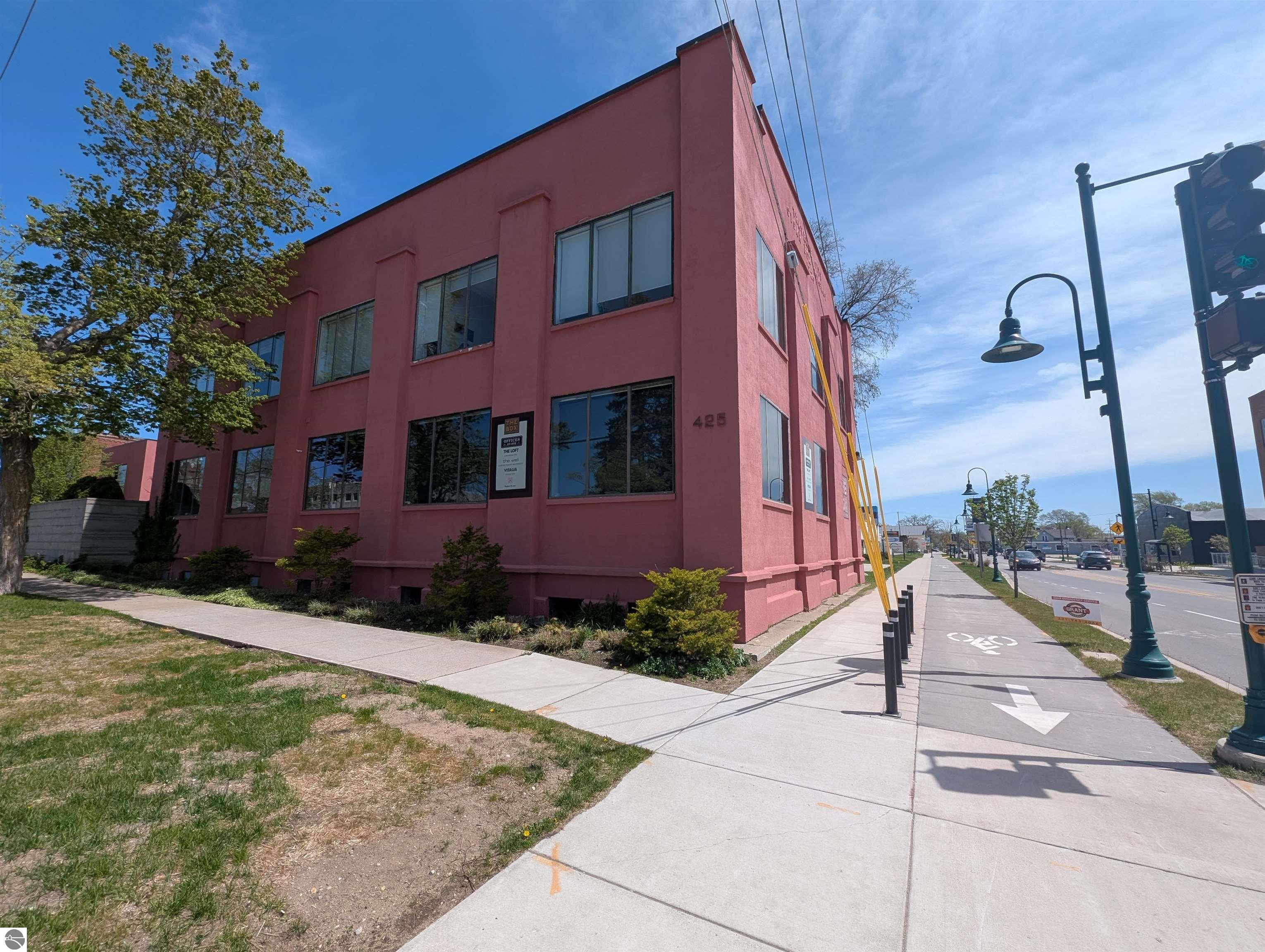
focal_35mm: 13
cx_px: 632
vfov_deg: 90.1
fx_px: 476
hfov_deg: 106.1
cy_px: 476
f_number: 2.2
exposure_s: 1/1634
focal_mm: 1.95
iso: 48
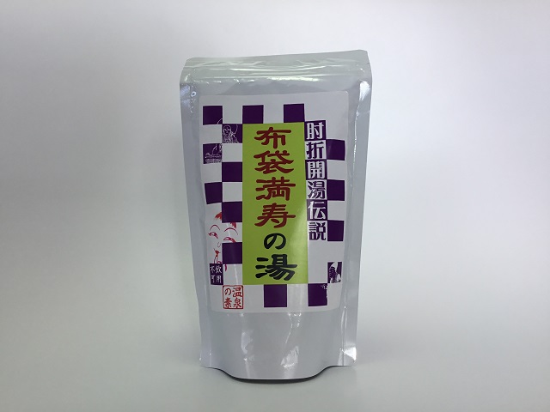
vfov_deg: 45.4
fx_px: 493
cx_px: 275
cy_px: 206
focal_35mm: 31
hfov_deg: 58.4
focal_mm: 3.3
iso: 32
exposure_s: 1/120
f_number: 2.4
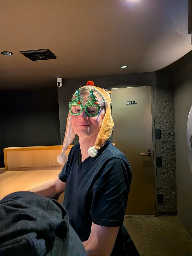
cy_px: 128
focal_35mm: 24
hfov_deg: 56.8
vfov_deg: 71.6
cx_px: 96
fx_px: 177
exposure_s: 1/40
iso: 198
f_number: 1.7
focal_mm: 4.53
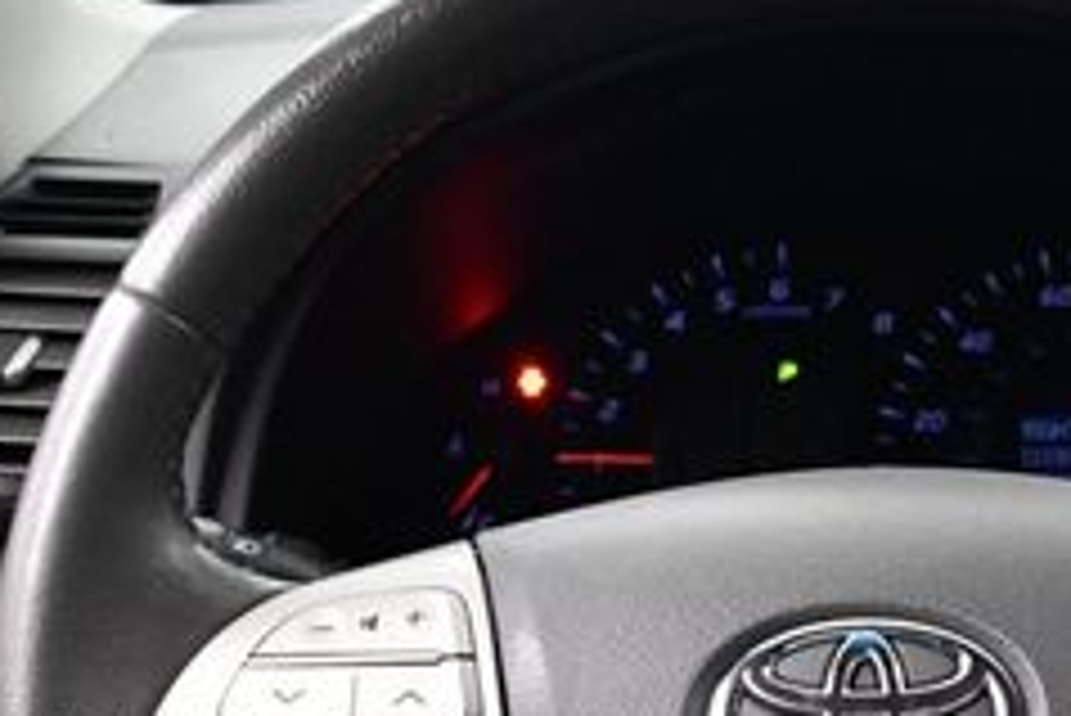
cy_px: 766
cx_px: 868
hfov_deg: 20.8
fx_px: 2887
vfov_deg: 13.9
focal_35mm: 97
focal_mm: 18
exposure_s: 1/100
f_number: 3.5
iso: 3200
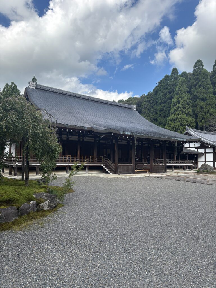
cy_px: 144
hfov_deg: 53.1
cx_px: 108
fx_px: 216
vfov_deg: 67.3
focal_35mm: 26
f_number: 1.6
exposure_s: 1/1751
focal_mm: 5.96
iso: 50
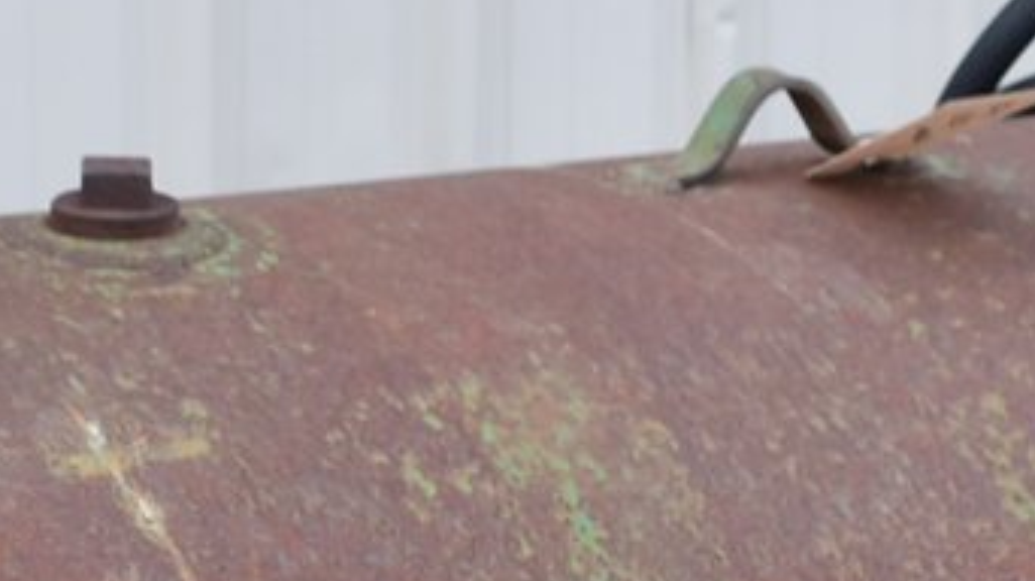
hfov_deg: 10.6
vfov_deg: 5.9
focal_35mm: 203
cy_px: 976
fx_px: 5569
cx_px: 766
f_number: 5.6
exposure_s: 1/250
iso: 200
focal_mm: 26
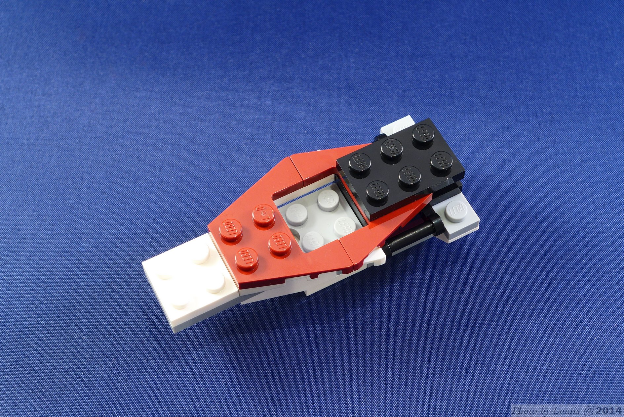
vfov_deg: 19.5
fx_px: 1214
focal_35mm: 70
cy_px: 208
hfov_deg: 28.8
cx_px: 312
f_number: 4
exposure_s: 1/1.3
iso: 80
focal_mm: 13.7
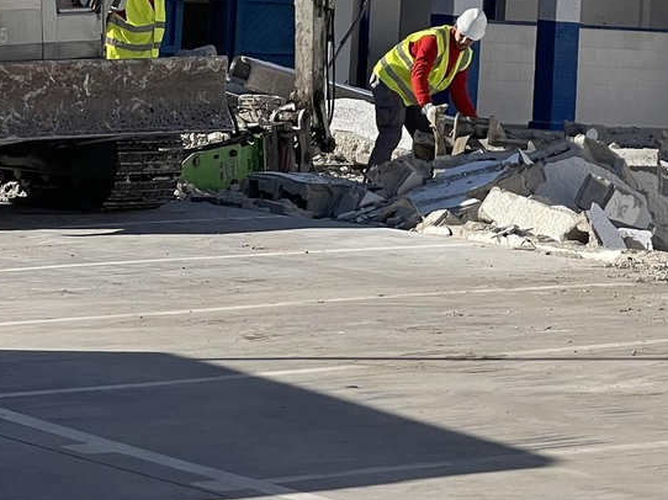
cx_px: 831
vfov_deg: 7.7
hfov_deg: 10.3
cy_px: -216
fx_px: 3646
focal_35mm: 189
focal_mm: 7.5
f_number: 2.2
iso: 20
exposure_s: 1/1488
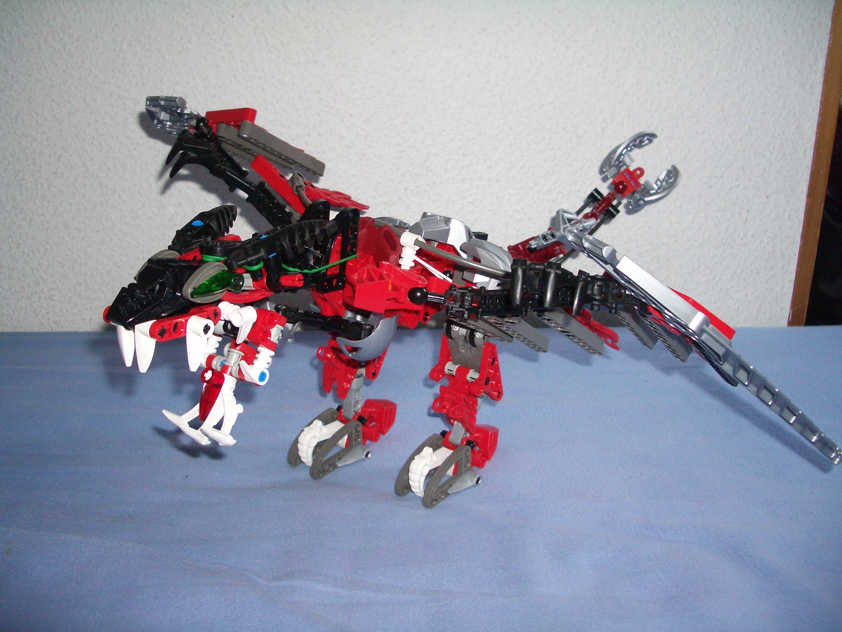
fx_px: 851
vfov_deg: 40.7
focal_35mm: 35
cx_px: 421
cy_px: 316
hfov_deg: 52.6
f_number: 2.6
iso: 200
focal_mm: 5.8
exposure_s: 1/60
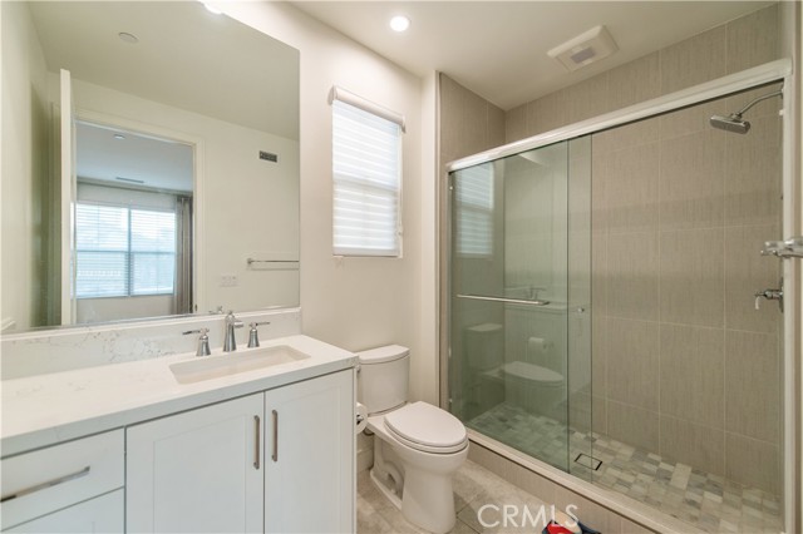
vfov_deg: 81.1
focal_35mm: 14
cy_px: 267
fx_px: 312
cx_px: 402
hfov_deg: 104.3
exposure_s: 1/160
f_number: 2.8
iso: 400
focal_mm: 14
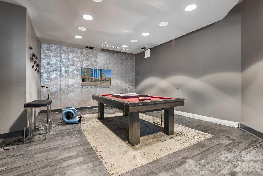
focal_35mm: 16
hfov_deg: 96.7
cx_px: 132
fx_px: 117
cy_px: 88
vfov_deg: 73.7
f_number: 8
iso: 400
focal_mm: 16
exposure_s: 1
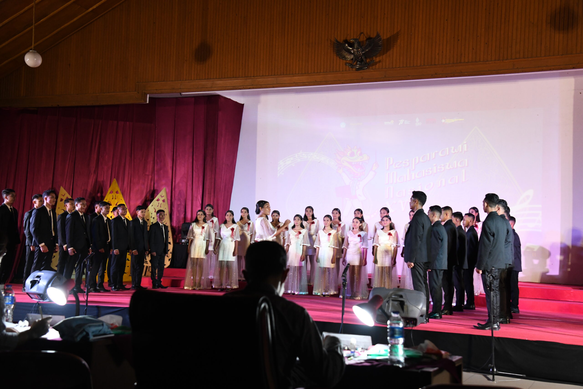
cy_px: 194
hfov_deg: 42.7
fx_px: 745
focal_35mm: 46
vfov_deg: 29.2
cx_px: 292
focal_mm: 46
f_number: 5.6
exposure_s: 1/125
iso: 3200
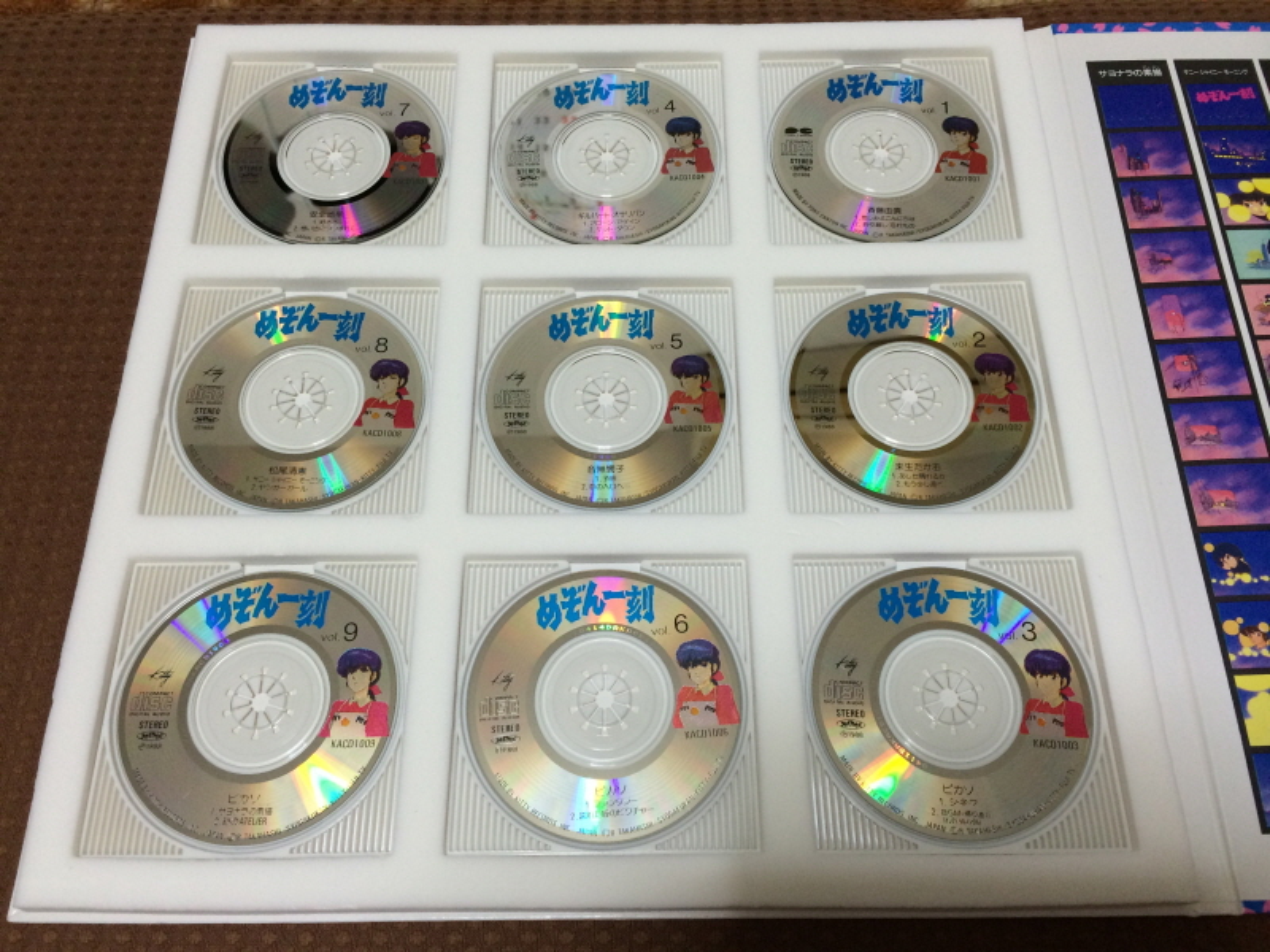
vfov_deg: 46.8
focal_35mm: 30
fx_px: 1101
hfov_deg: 60.0
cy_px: 476
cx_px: 635
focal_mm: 4.12
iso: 125
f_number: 2.2
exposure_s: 1/30
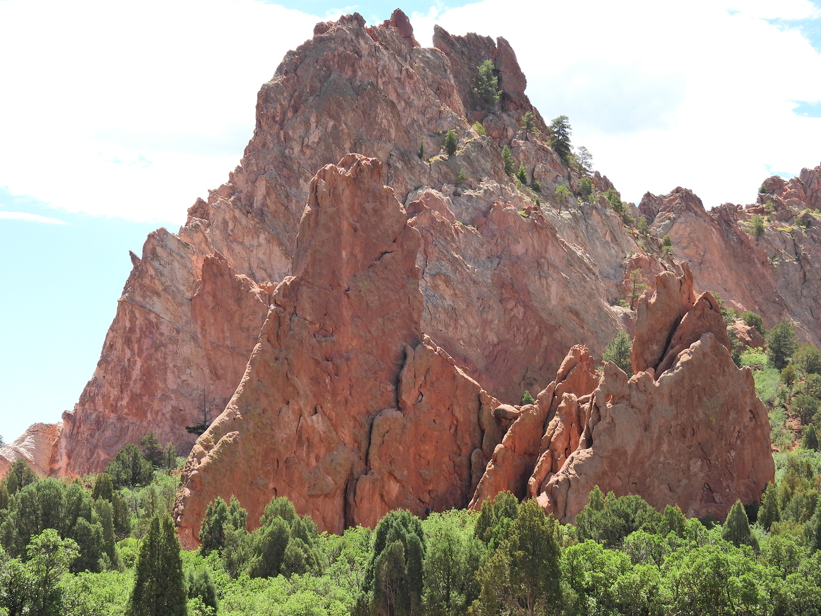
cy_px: 308
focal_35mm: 85
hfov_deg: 23.0
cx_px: 410
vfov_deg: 17.4
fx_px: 2016
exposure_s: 1/640
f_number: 4
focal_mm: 15.2
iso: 100
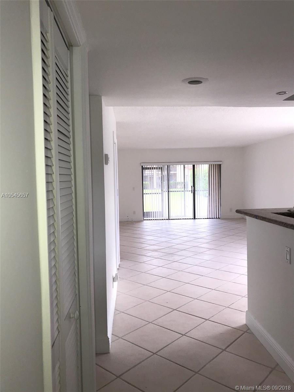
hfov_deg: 49.7
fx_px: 317
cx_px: 147
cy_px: 196
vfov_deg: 63.4
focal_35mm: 28
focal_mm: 3.99
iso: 20
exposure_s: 1/114
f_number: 1.8
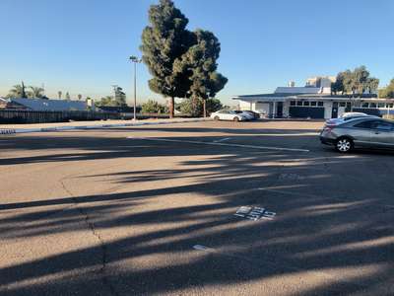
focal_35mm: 28
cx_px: 197
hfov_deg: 63.4
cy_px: 148
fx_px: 319
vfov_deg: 49.7
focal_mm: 4
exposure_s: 1/857
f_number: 1.8
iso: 20
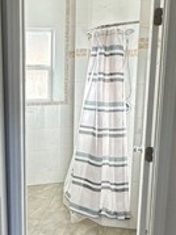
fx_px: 339
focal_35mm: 50
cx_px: 30
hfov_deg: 28.3
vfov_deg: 38.0
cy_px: 146
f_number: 2.2
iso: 40
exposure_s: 1/99
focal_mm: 2.22
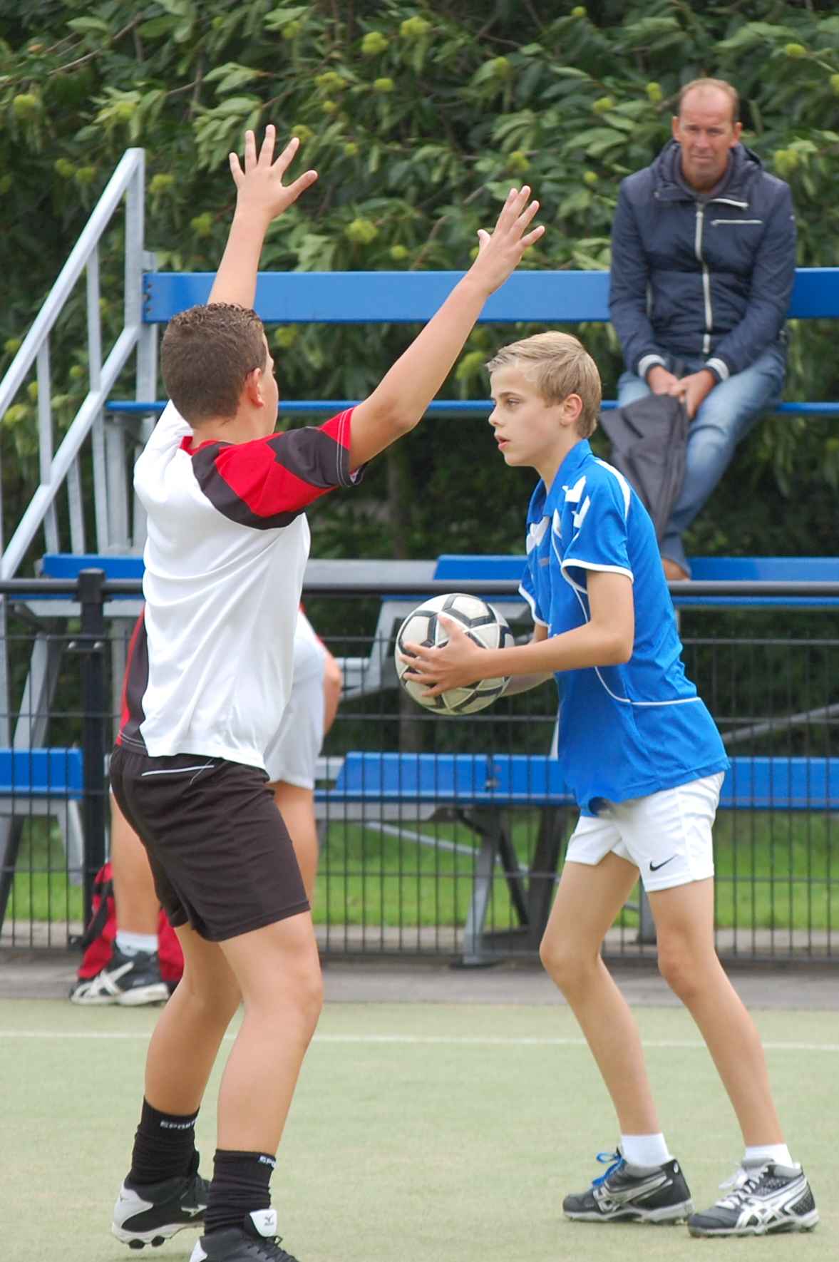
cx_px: 420
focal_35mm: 158
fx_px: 5515
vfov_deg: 13.1
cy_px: 631
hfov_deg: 8.7
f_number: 5.6
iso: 400
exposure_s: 1/500
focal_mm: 105
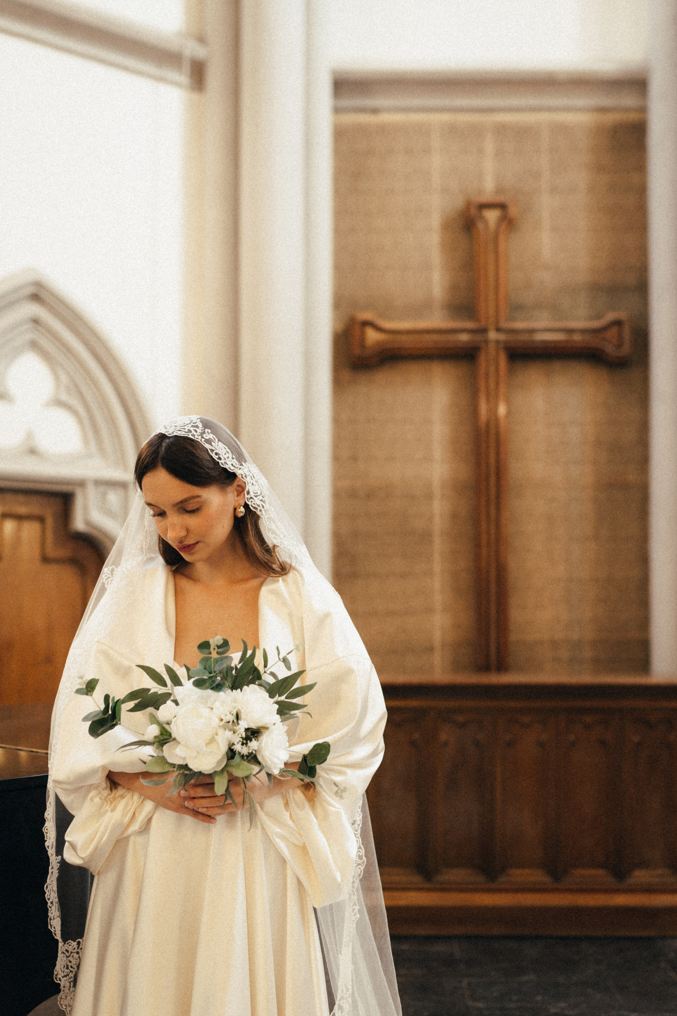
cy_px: 508
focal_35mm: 35
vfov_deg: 54.4
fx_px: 987
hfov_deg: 37.9
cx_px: 338
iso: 400
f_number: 1.8
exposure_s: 1/100
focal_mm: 35
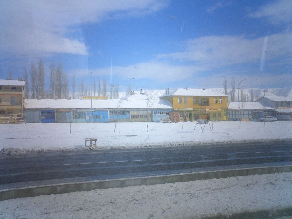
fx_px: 312
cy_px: 110
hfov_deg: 50.1
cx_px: 146
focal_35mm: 37
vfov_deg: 38.7
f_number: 3.5
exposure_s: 1/1600
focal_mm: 5.6
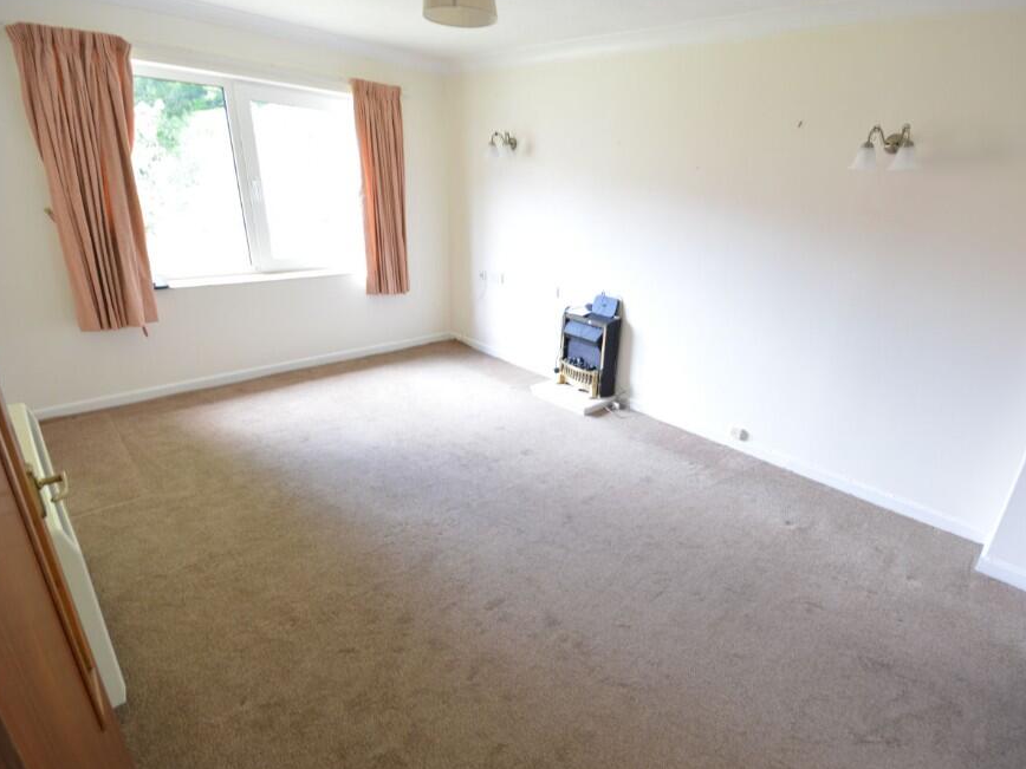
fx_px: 504
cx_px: 573
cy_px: 390
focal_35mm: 17
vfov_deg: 74.7
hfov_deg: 90.6
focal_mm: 10
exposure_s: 1/5
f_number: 8
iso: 400
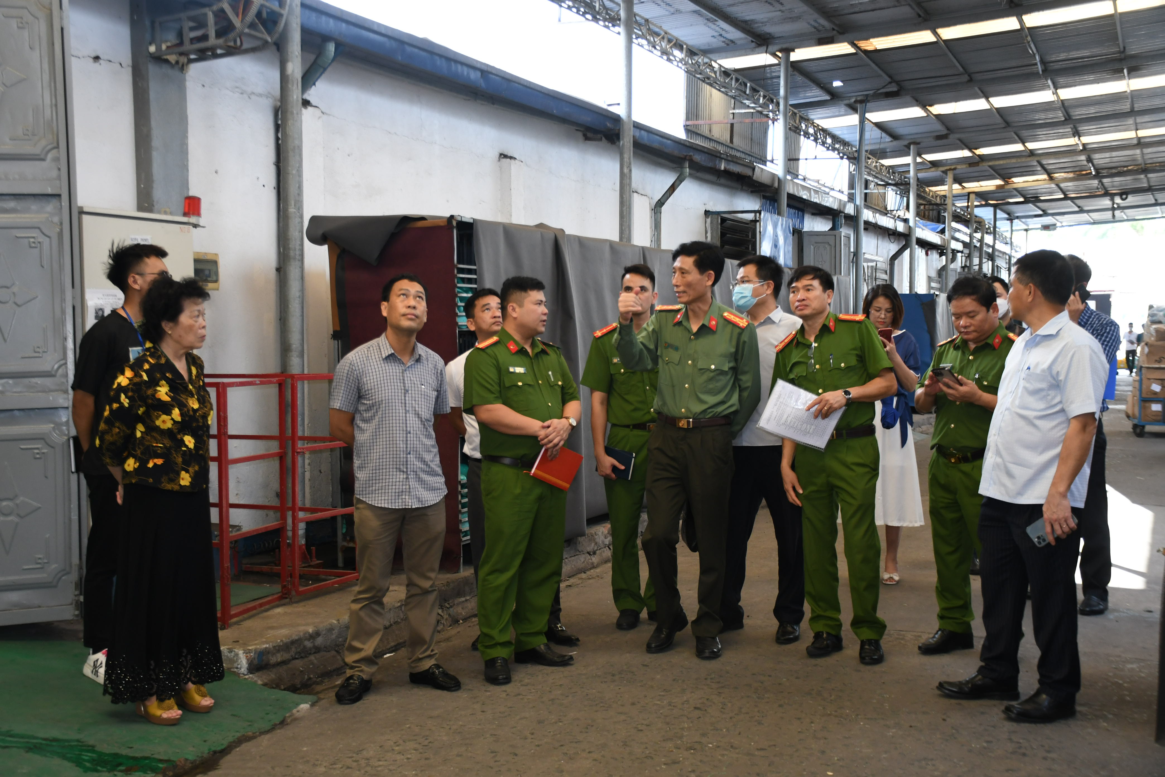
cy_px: 388
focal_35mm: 45
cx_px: 582
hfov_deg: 43.6
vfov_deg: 29.9
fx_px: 1456
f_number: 4
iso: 800
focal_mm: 30
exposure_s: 1/200
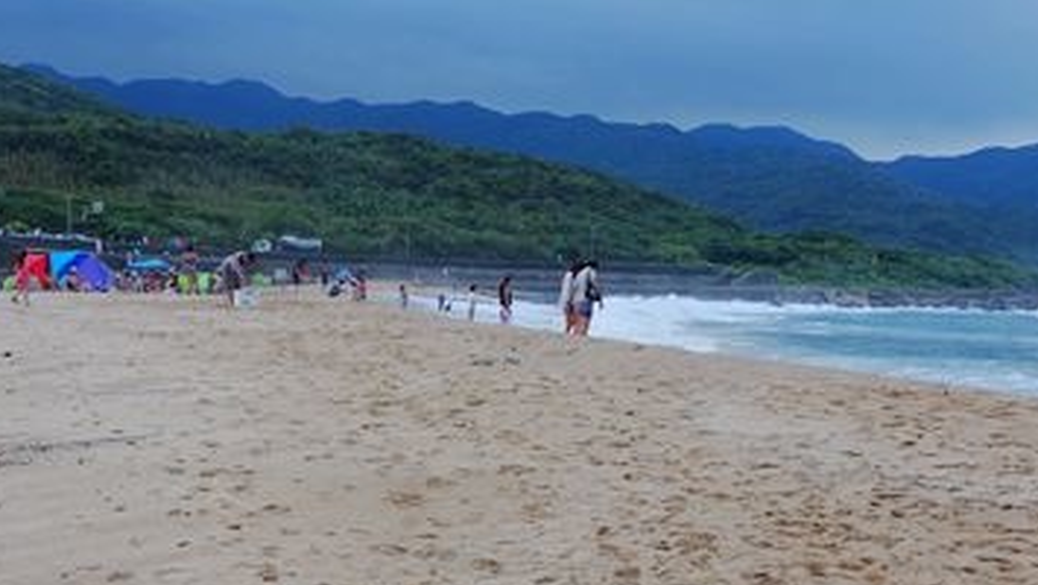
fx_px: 1267
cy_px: 443
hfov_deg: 44.3
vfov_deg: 25.7
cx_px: 418
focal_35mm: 46
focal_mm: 8.8
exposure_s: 1/400
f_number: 5.6
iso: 125
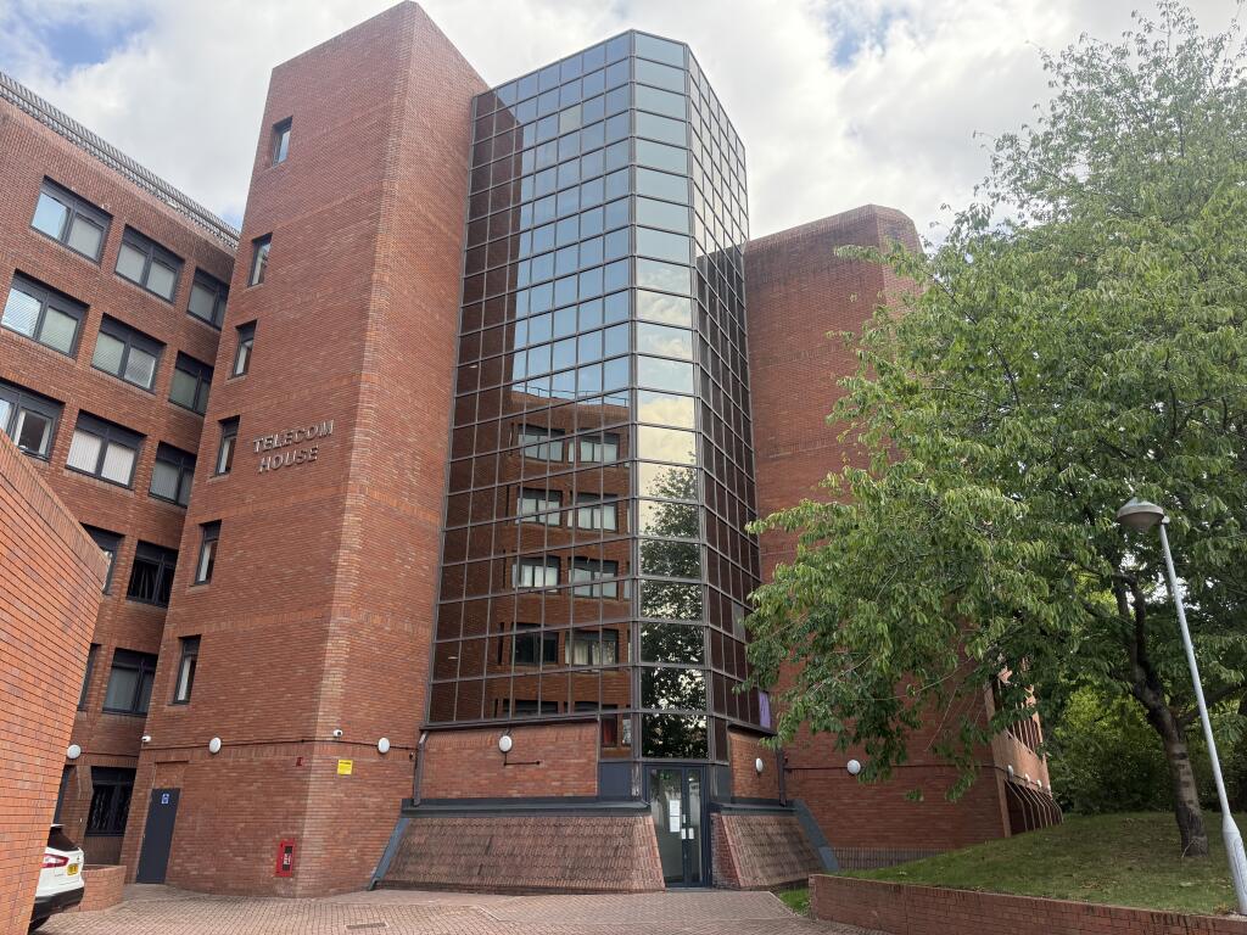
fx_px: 865
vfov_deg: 56.8
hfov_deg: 71.6
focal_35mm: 24
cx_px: 624
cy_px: 468
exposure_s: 1/1018
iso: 100
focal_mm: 6.76
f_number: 1.78
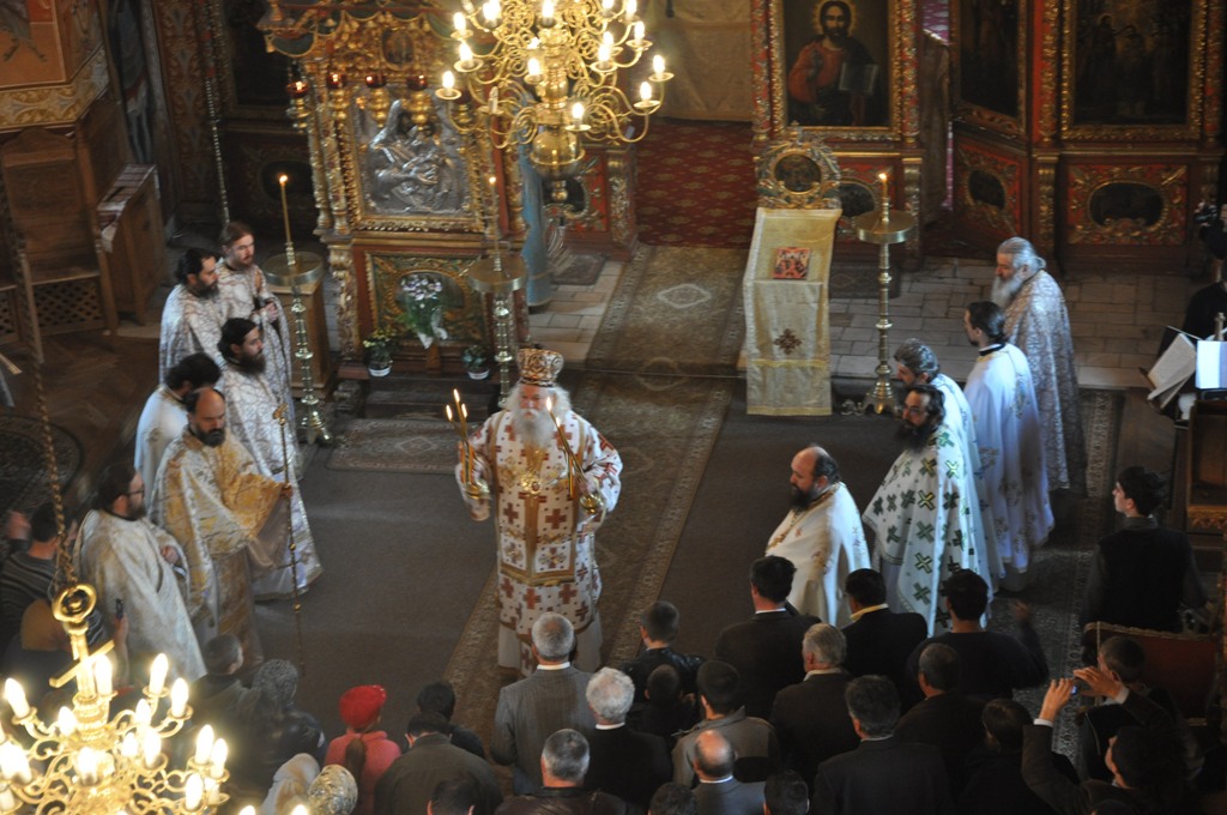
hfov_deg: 26.0
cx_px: 614
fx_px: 2655
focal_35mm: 78
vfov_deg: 17.4
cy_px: 408
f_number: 5
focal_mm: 52
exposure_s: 1/15
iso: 800
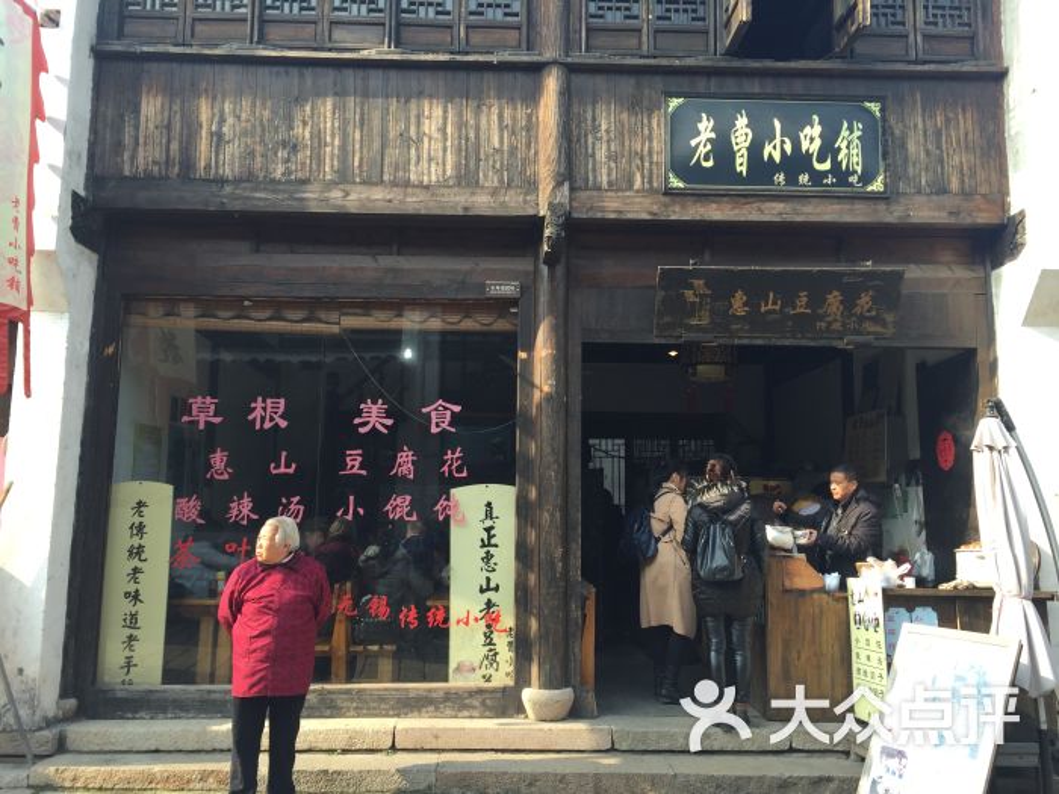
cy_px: 397
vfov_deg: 48.2
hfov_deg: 61.7
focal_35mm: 29
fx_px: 887
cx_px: 530
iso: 32
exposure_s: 1/278
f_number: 2.2
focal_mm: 4.15
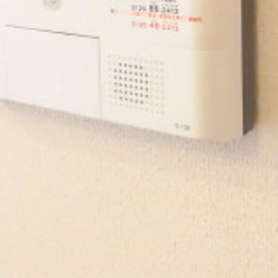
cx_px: 327
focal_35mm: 86
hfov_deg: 19.1
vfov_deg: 19.1
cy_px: -48
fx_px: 781
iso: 800
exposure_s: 1/100
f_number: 3.1
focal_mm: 4.3
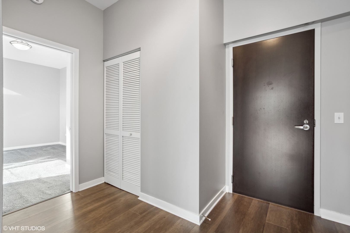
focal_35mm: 16
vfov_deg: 73.7
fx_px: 156
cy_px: 116
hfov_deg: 96.7
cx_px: 175
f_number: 9
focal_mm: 16
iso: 320
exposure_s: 1/15
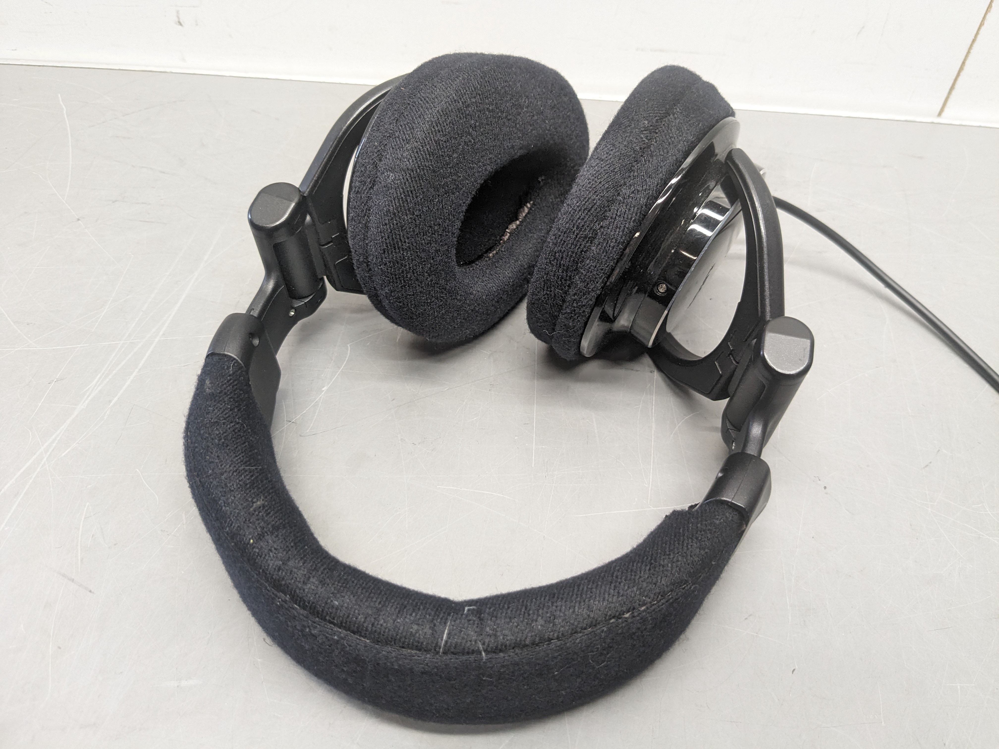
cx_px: 500
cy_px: 374
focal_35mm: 27
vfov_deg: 51.4
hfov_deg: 65.3
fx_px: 779
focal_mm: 4.38
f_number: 1.73
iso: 246
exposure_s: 1/120
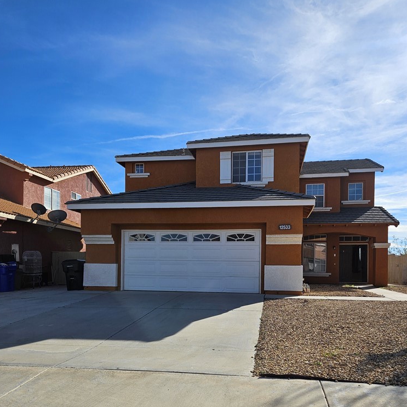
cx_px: 205
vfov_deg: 56.1
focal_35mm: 28
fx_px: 372
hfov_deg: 57.3
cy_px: 270
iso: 25
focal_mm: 5.4
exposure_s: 1/2579
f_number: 1.8
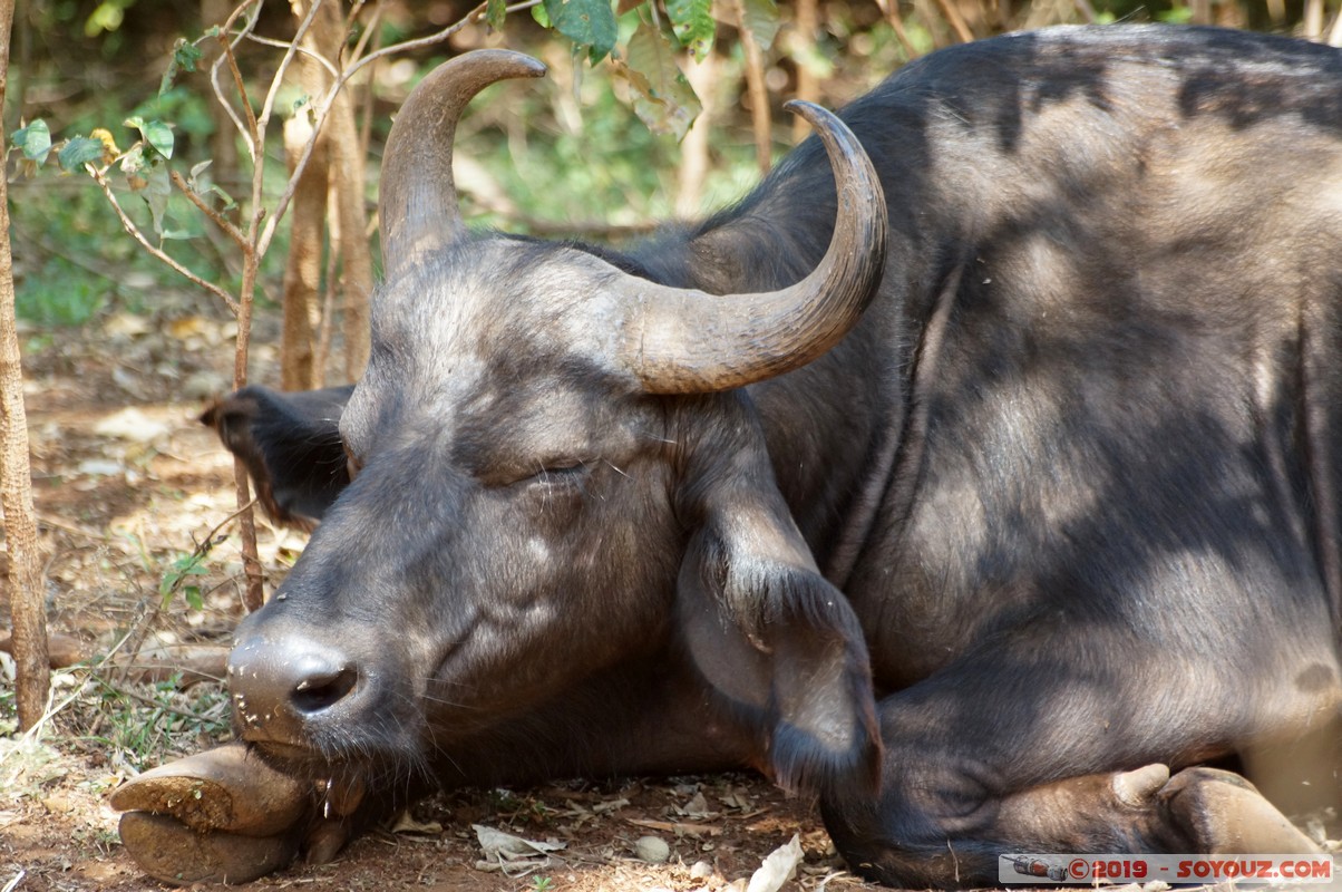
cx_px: 671
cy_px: 446
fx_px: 11953
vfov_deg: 4.3
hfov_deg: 6.4
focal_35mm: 321
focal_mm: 214
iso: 800
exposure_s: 1/400
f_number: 5
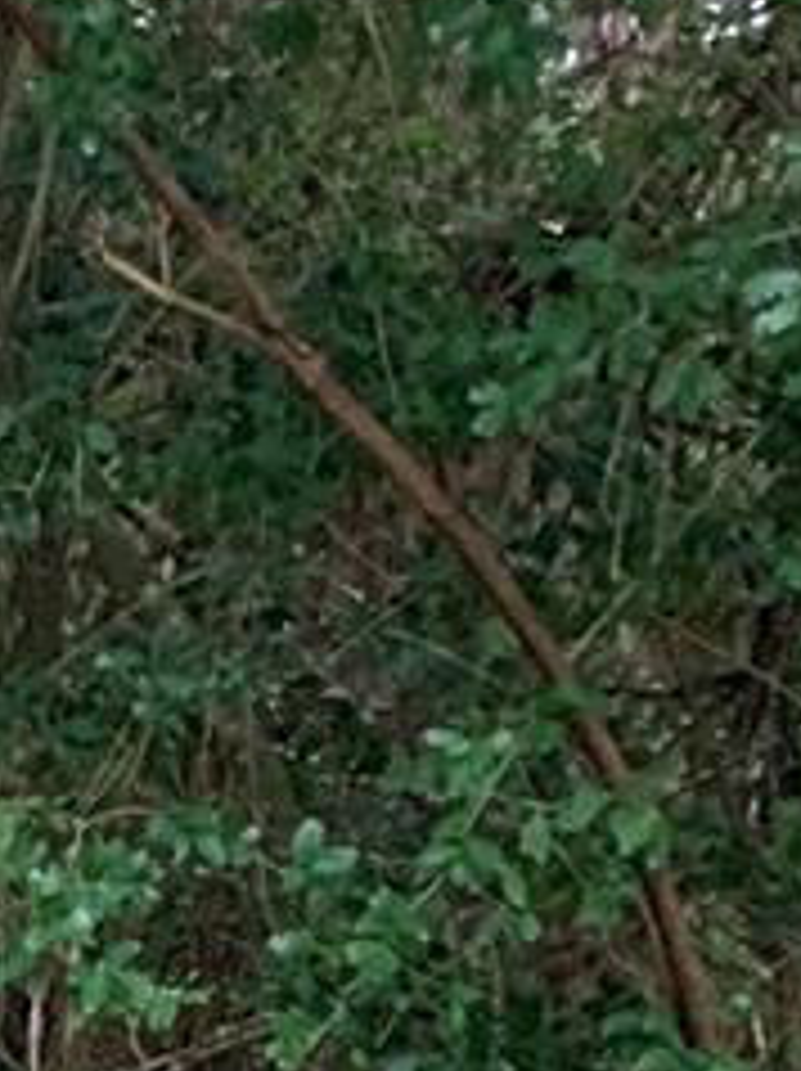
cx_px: -1264
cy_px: 2164
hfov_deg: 8.0
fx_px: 5193
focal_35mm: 168
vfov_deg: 10.7
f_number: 1.8
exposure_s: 1/60
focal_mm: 4.25
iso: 320
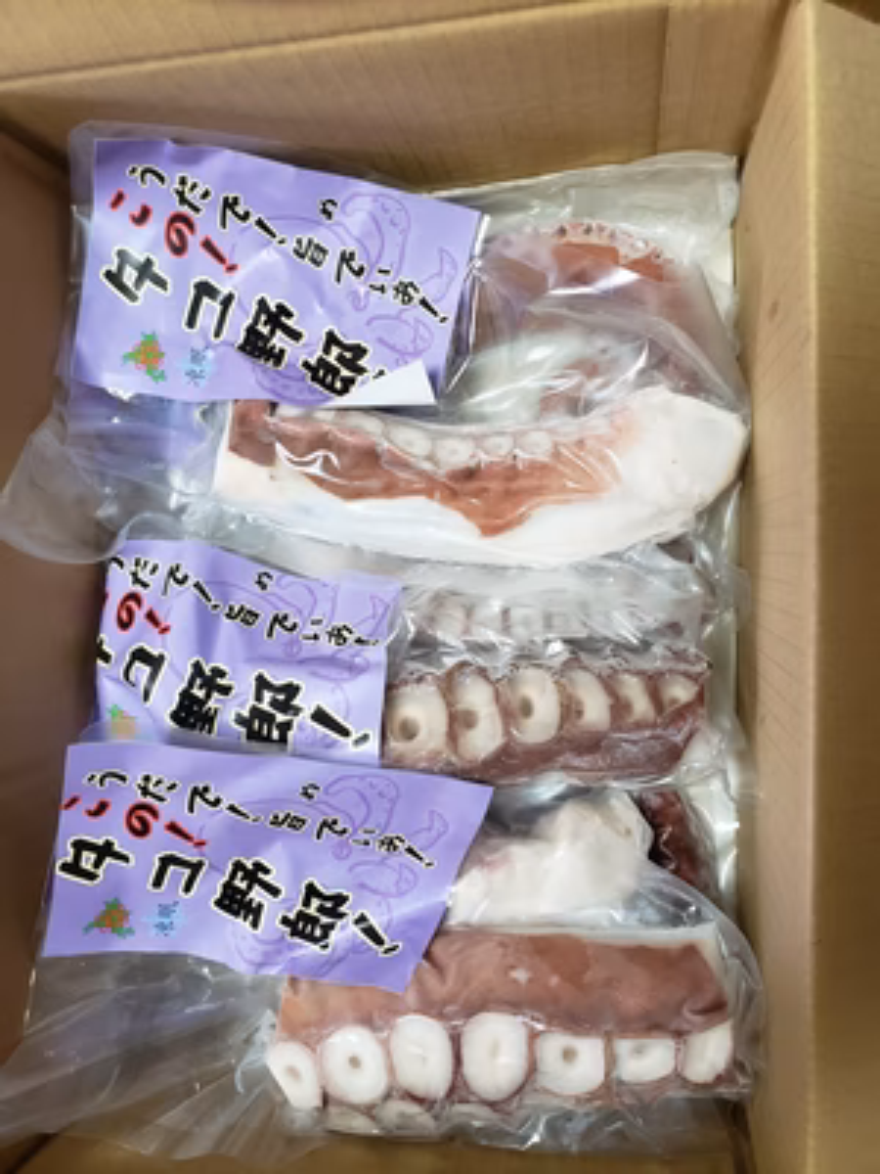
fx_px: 881
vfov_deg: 67.3
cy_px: 587
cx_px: 440
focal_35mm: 26
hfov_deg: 53.1
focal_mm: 4.3
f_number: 2.4
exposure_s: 1/40
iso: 320
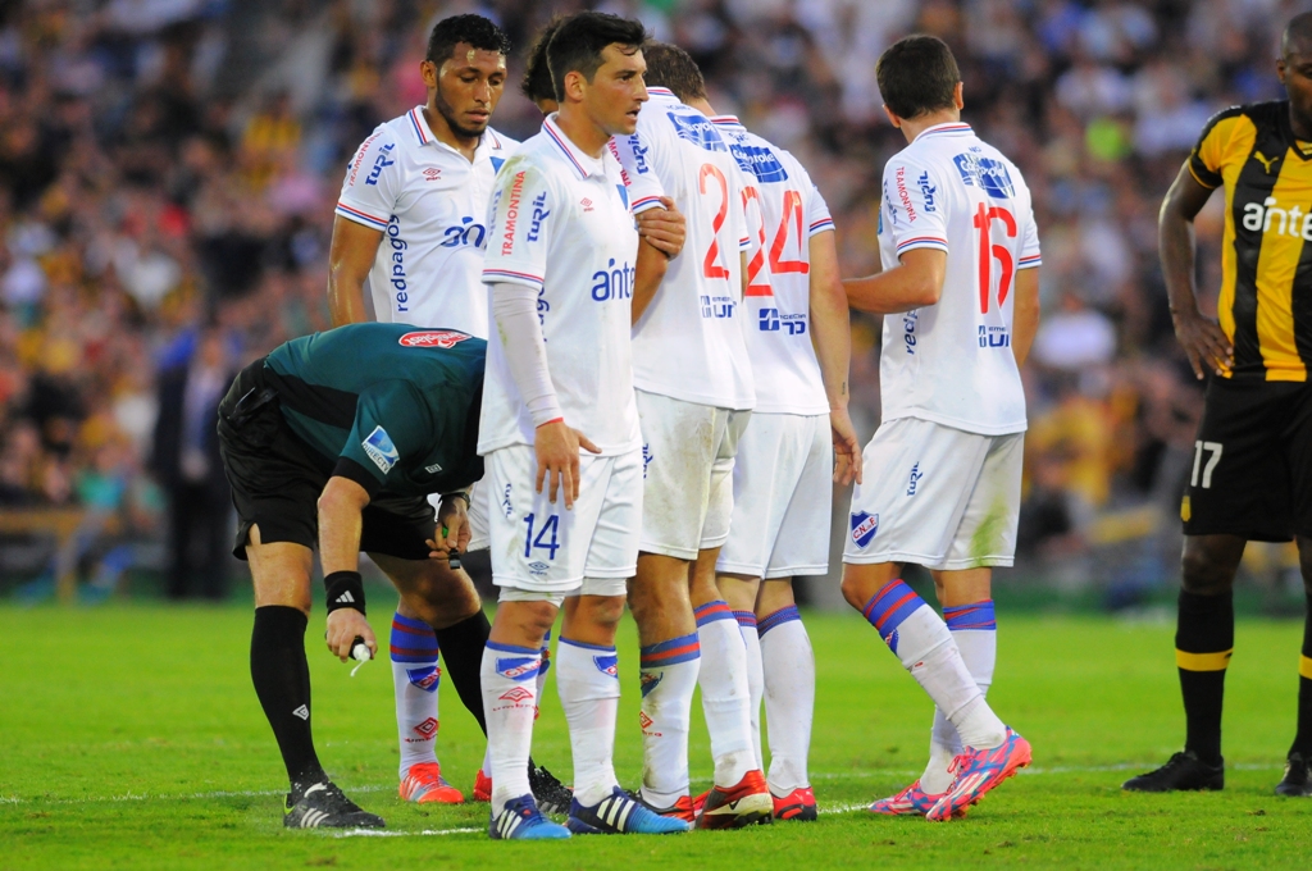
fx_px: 16379
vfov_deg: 3.0
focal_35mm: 450
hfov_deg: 4.6
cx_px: 656
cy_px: 436
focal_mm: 300
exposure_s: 1/800
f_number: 3.2
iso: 1600
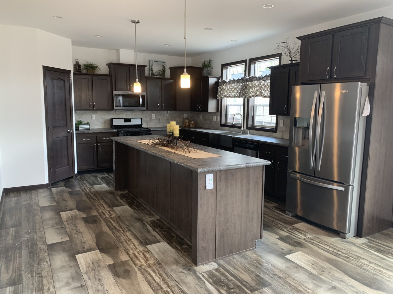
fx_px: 295
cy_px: 147
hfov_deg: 67.3
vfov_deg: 53.1
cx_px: 196
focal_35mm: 26
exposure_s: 1/60
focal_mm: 4.25
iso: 100
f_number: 1.8
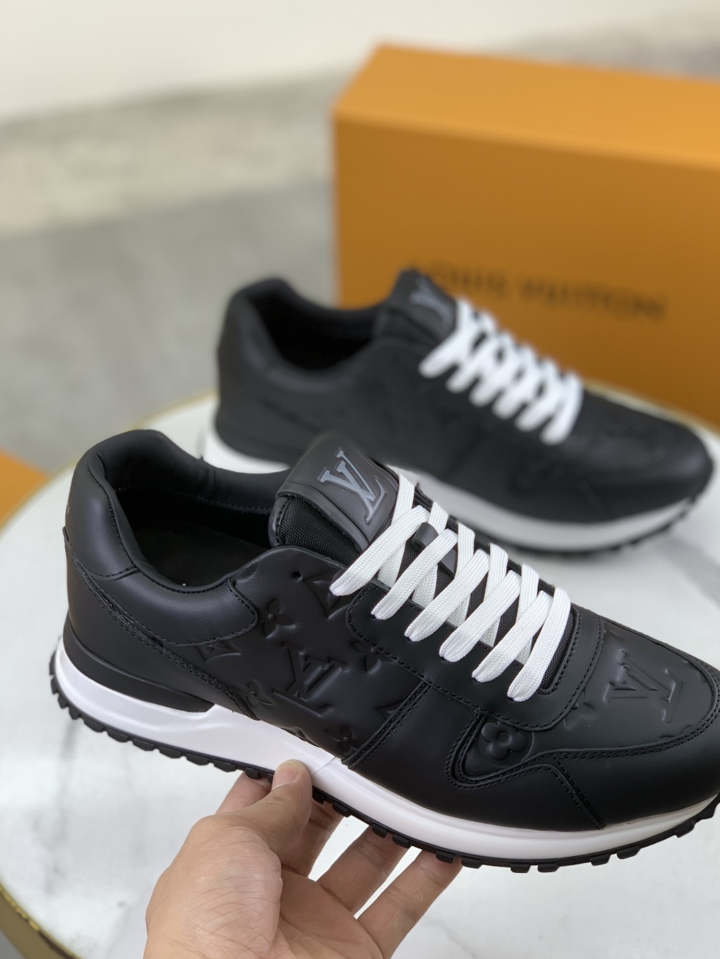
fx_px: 1664
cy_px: 534
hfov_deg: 24.4
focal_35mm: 60
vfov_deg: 32.2
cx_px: 408
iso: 20
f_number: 2.4
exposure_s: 1/100
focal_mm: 6
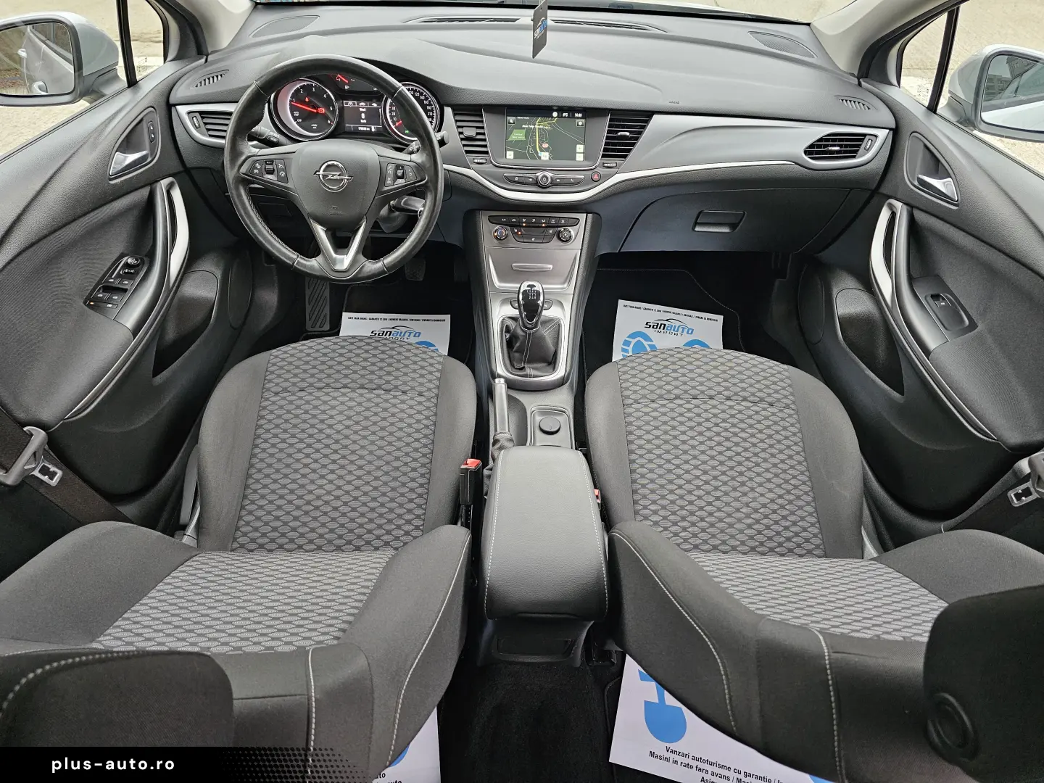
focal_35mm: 23
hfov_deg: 73.9
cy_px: 392
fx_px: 694
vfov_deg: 58.9
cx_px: 522
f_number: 1.7
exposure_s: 1/100
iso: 640
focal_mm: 6.3
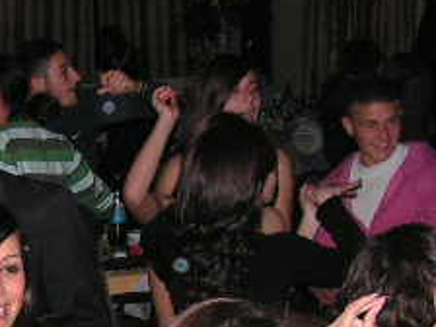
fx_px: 1297
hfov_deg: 18.3
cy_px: 333
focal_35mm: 103
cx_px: -62
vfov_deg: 14.1
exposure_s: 1/40
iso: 200
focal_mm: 6
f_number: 3.2
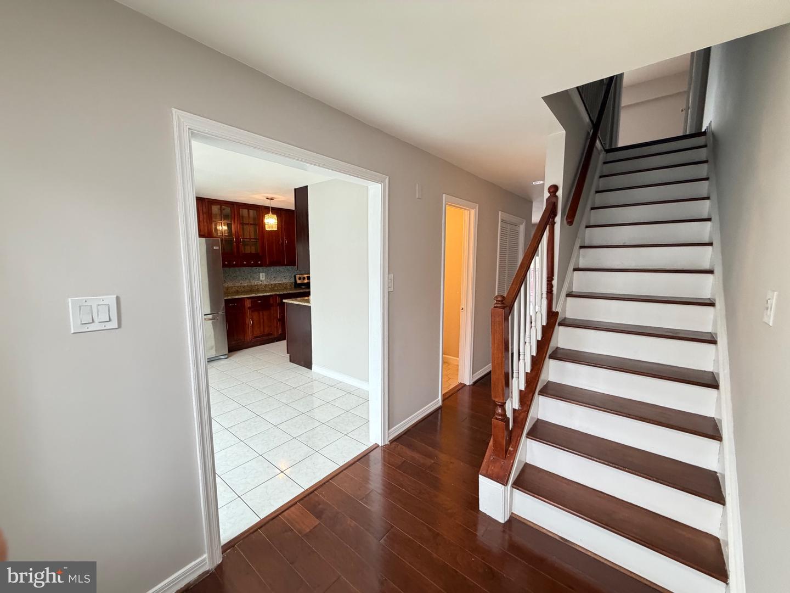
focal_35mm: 14
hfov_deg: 102.1
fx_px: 320
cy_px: 296
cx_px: 395
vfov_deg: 85.7
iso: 400
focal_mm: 2.22
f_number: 2.2
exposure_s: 1/60
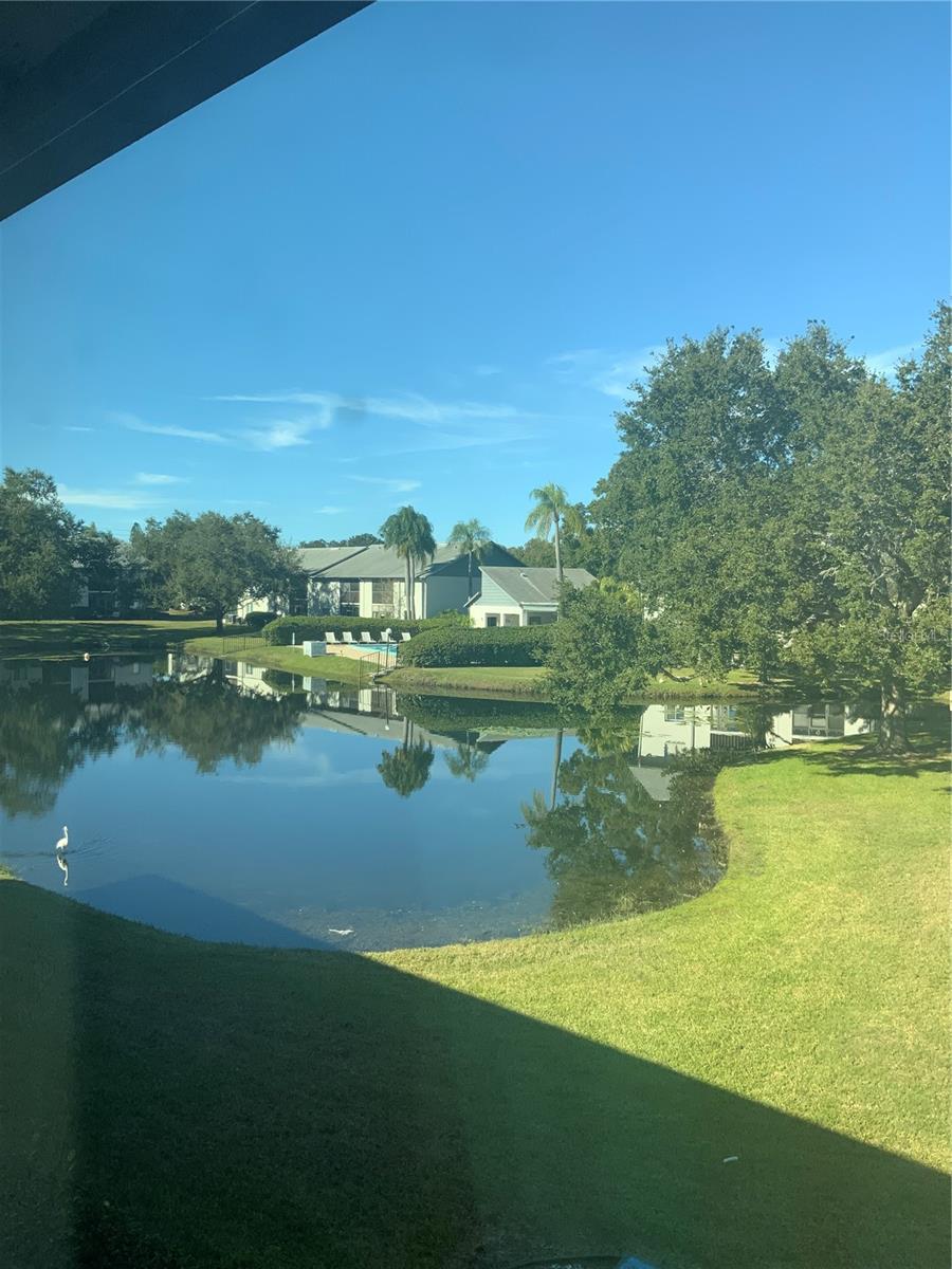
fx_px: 1063
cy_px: 634
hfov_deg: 48.2
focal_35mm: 29
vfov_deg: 61.7
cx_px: 476
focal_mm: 3
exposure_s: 1/700
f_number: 1.8
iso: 16
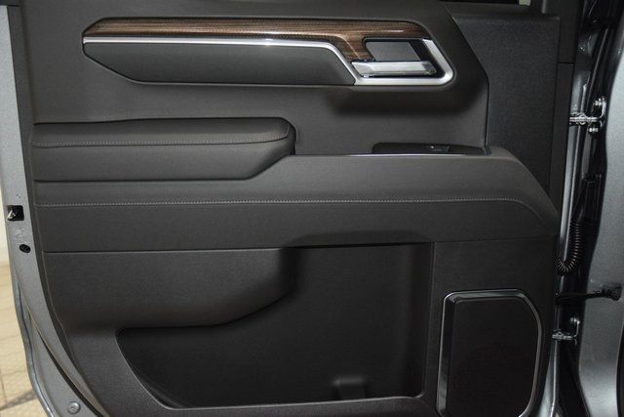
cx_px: 312
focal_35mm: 36
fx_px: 624
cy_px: 208
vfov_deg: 36.9
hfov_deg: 53.1
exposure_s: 1/125
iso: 2800
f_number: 3.8
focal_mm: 24
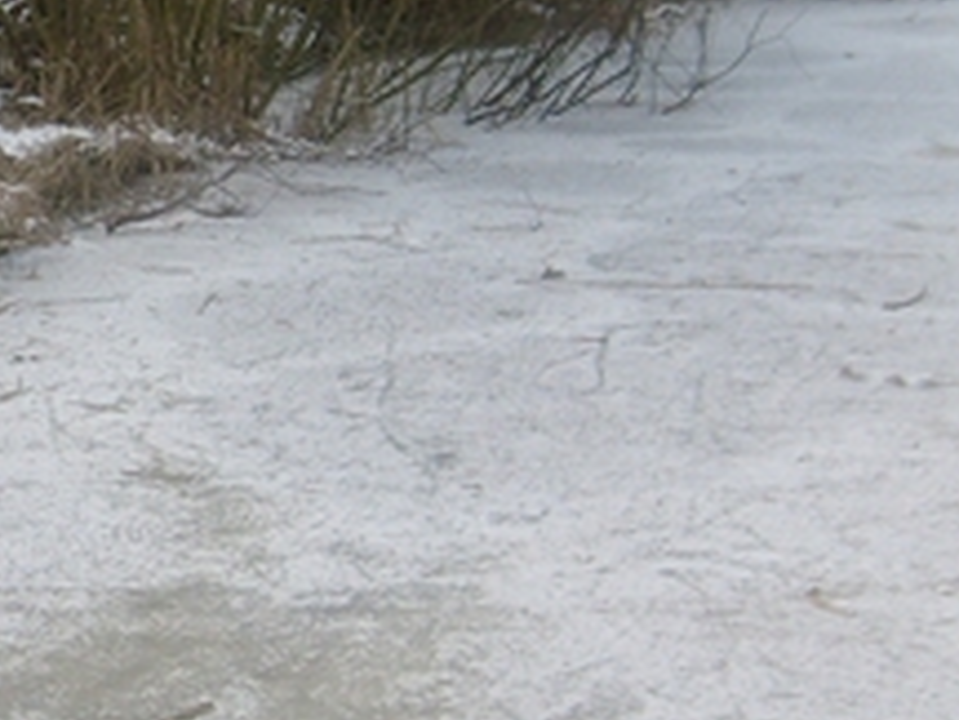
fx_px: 2687
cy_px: 267
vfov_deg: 15.2
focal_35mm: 97
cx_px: -226
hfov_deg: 19.0
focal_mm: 5.8
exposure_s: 1/180
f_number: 2.8
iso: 80
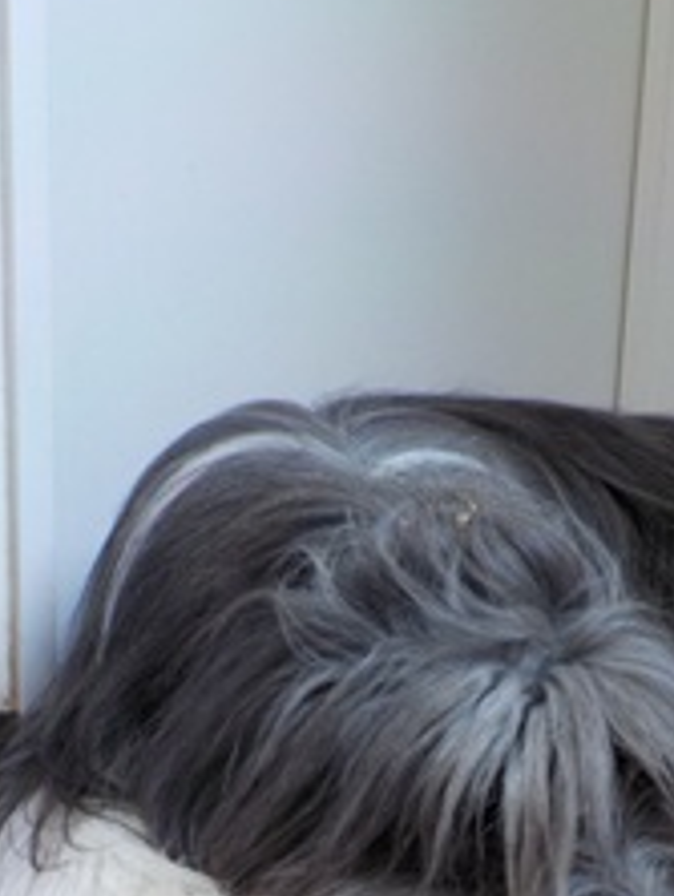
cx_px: 464
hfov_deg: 26.9
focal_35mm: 54
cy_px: 743
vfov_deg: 34.2
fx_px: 1399
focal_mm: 4.1
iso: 125
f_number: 3.3
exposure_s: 1/30
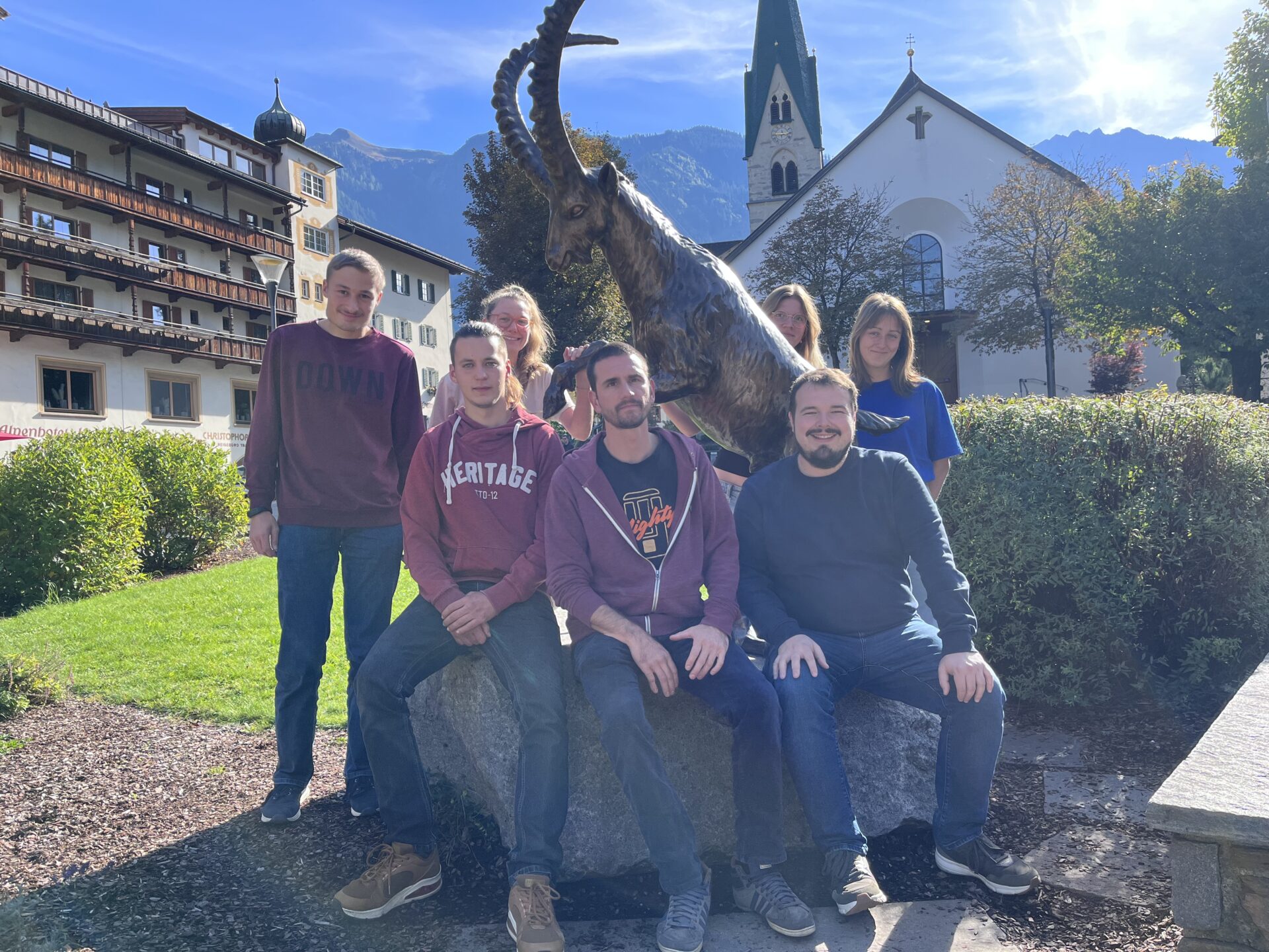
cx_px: 634
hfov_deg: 67.3
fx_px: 953
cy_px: 476
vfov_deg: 53.1
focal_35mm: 26
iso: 50
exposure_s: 1/951
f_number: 1.6
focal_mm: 5.1
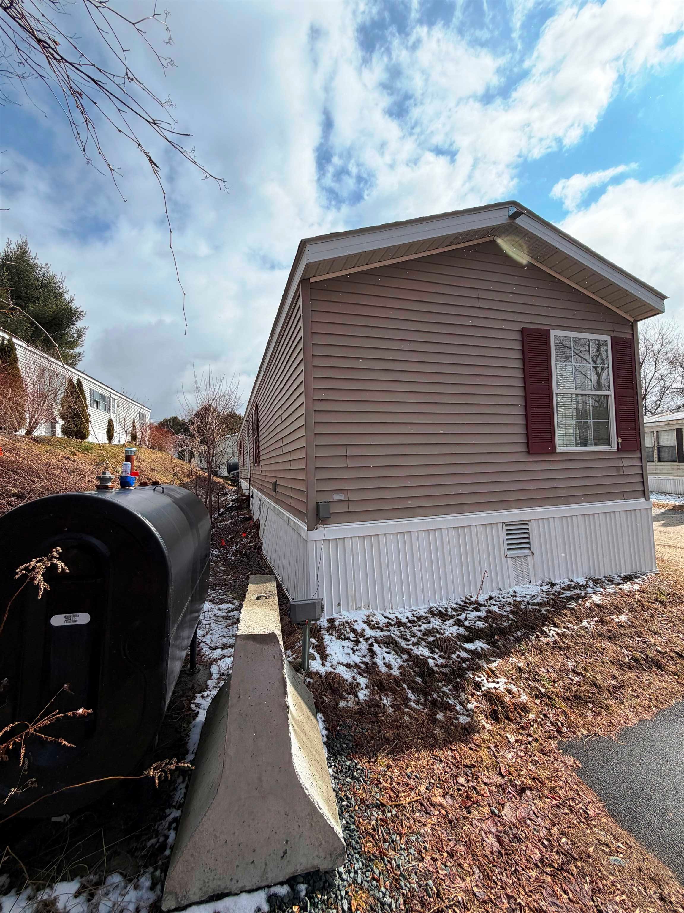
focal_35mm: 14
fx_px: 369
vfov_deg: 102.1
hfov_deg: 85.7
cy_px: 456
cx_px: 342
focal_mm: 2.22
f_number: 2.2
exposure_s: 1/1534
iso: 25
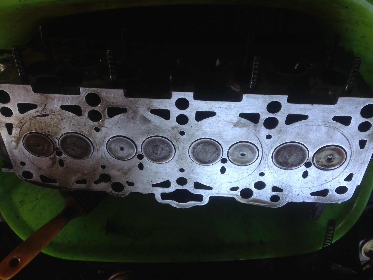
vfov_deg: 42.9
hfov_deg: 55.4
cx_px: 186
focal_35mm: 33
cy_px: 140
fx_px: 356
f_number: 2.4
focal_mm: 4.12
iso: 64
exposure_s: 1/40
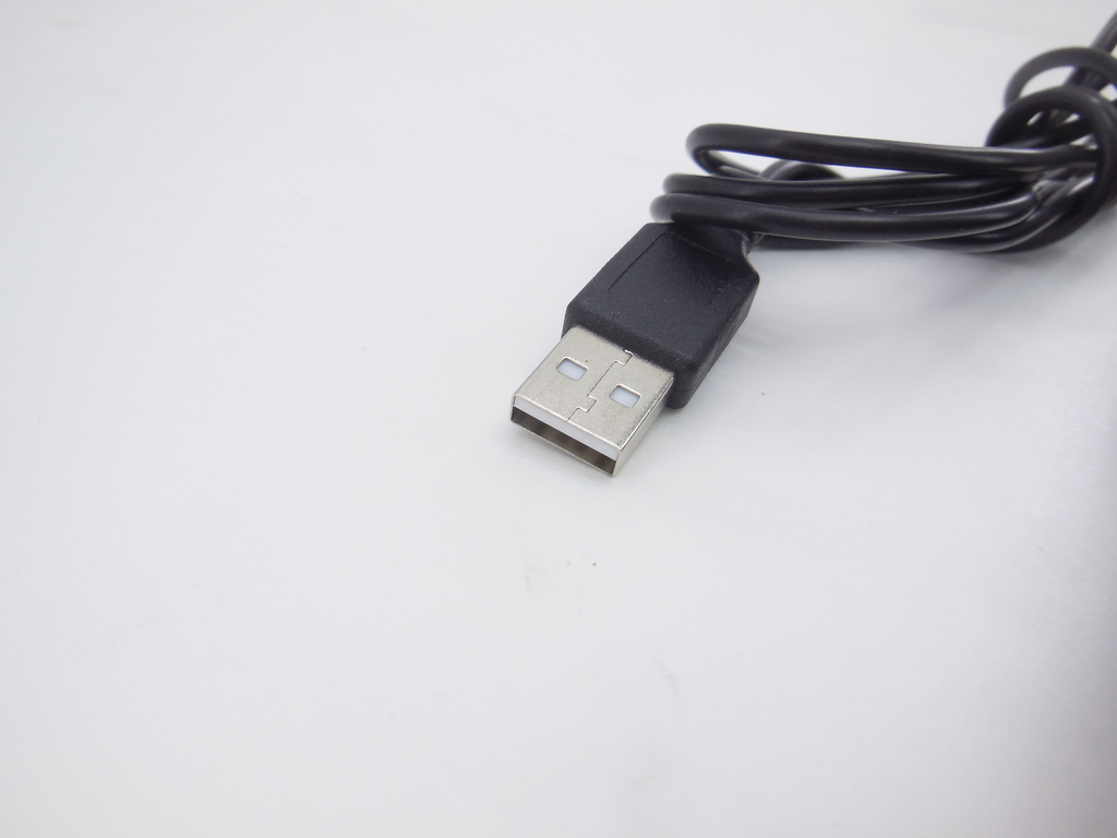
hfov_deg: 60.0
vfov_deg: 46.8
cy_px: 419
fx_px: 968
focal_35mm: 30
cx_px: 558
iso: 125
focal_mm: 5.3
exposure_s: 1/125
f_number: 3.2
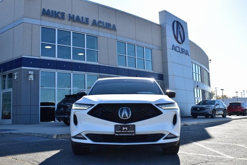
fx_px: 258
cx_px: 124
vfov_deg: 35.6
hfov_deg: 51.2
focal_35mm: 38
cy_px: 82
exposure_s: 1/200
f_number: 7.1
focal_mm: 25
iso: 100
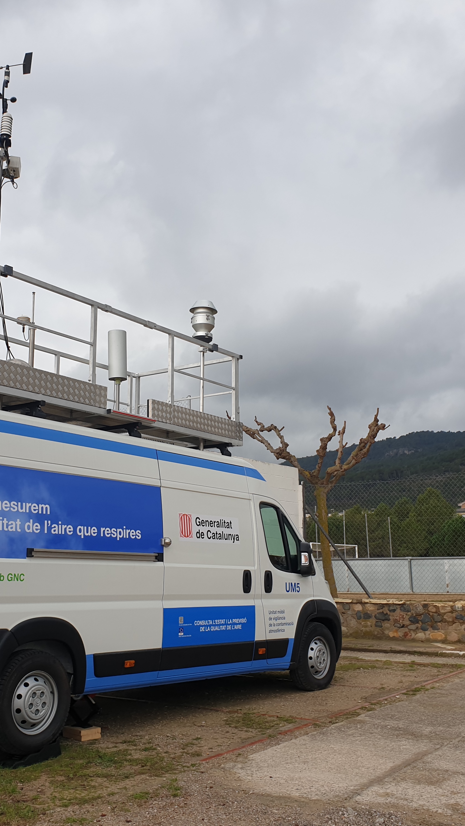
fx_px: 833
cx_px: 173
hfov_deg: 31.1
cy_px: 412
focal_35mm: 38
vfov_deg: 52.8
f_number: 2.4
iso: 50
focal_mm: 4.3
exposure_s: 1/326
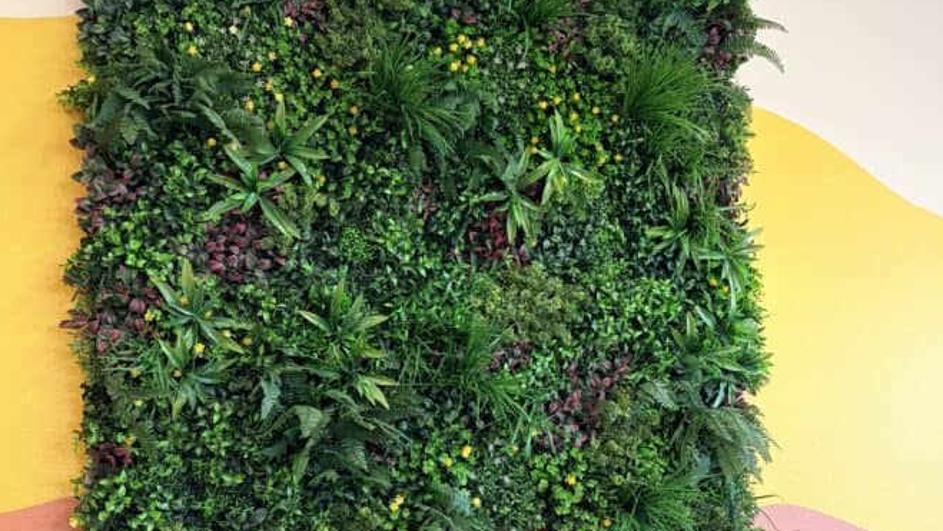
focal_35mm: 44
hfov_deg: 46.3
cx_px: 411
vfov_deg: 27.0
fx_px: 1100
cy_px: 335
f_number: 1.6
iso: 125
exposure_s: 1/61
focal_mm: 5.96
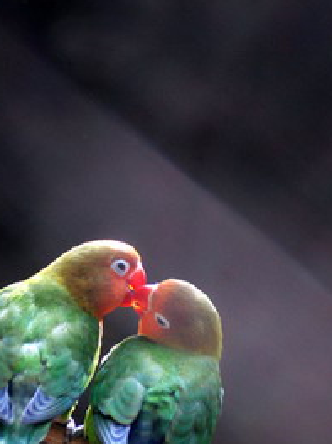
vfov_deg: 6.6
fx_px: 3852
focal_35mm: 301
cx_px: 251
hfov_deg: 4.9
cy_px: 276
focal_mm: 100
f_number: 3.5
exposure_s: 1/160
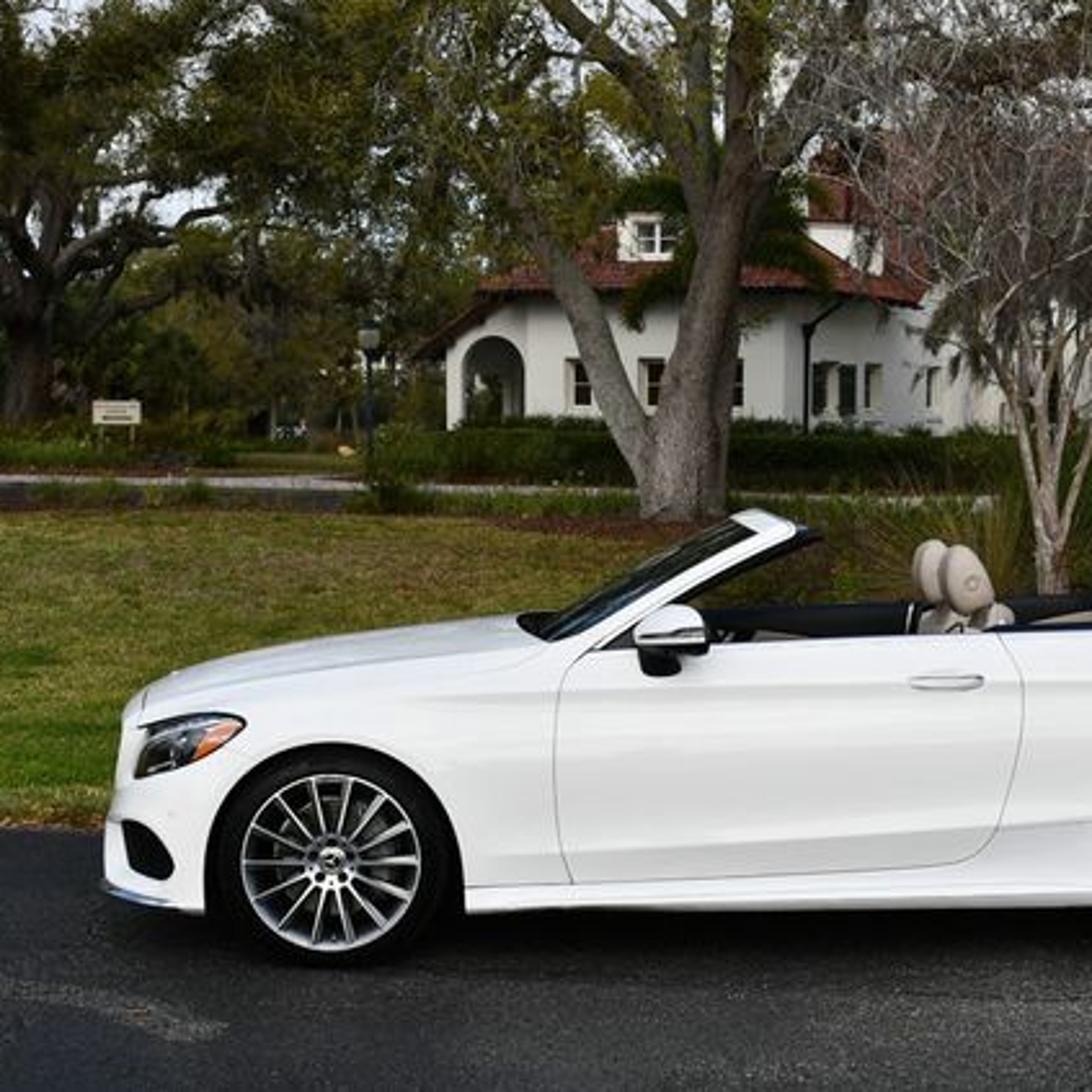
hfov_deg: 25.4
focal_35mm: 67
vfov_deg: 25.7
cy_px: 542
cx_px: 808
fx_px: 2391
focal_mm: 26
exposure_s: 1/250
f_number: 8
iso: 100
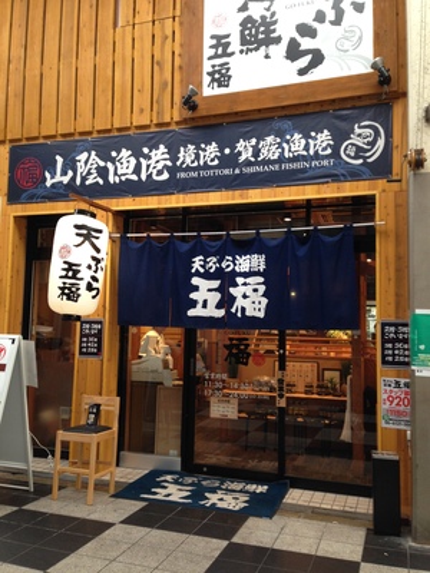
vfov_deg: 55.4
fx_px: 547
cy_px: 286
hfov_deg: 42.9
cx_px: 215
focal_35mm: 33
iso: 80
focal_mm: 4.12
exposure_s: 1/20
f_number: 2.4
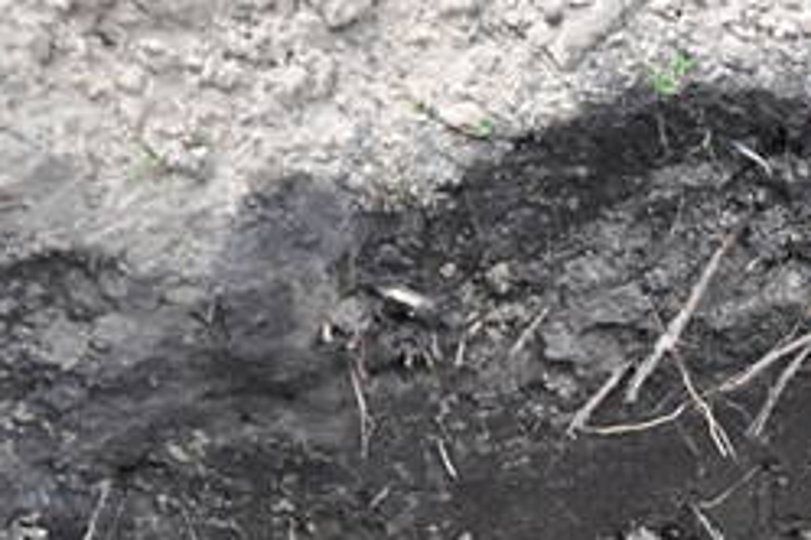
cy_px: 864
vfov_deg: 13.8
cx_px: 886
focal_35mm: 92
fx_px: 2072
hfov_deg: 21.1
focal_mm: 18
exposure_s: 1/250
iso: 1250
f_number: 6.3
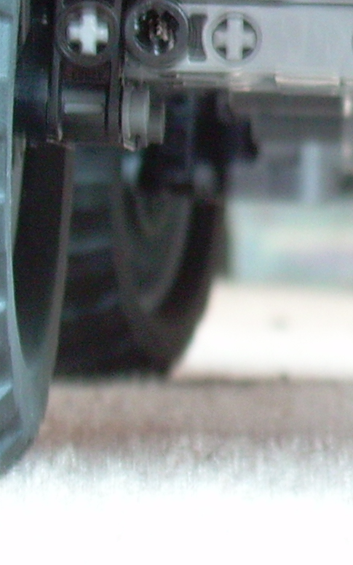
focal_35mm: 177
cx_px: 531
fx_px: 2724
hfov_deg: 7.3
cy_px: 55
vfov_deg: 11.8
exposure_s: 1/2
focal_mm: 9.6
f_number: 3.3
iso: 200
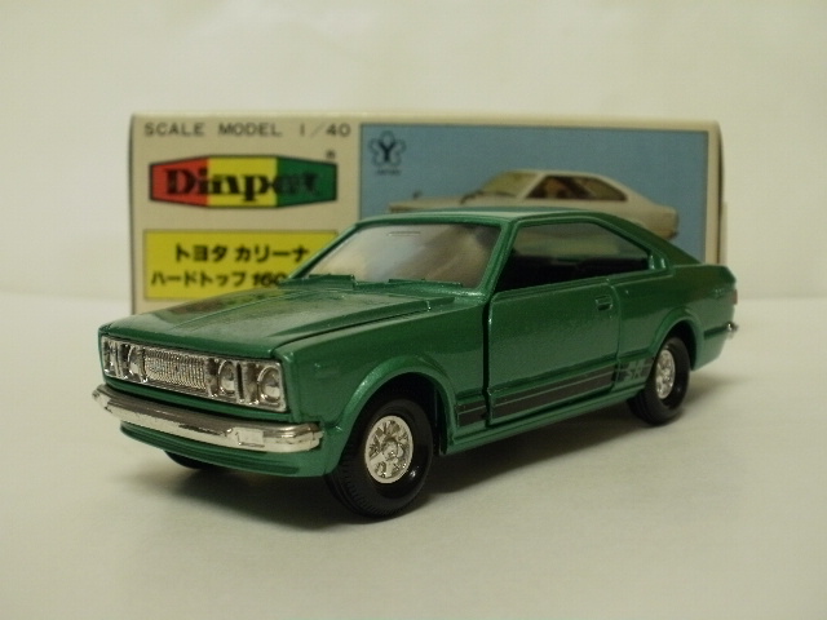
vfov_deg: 32.9
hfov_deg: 42.9
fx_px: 1051
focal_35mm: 44
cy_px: 310
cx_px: 414
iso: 125
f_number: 4
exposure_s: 1/10
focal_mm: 7.7
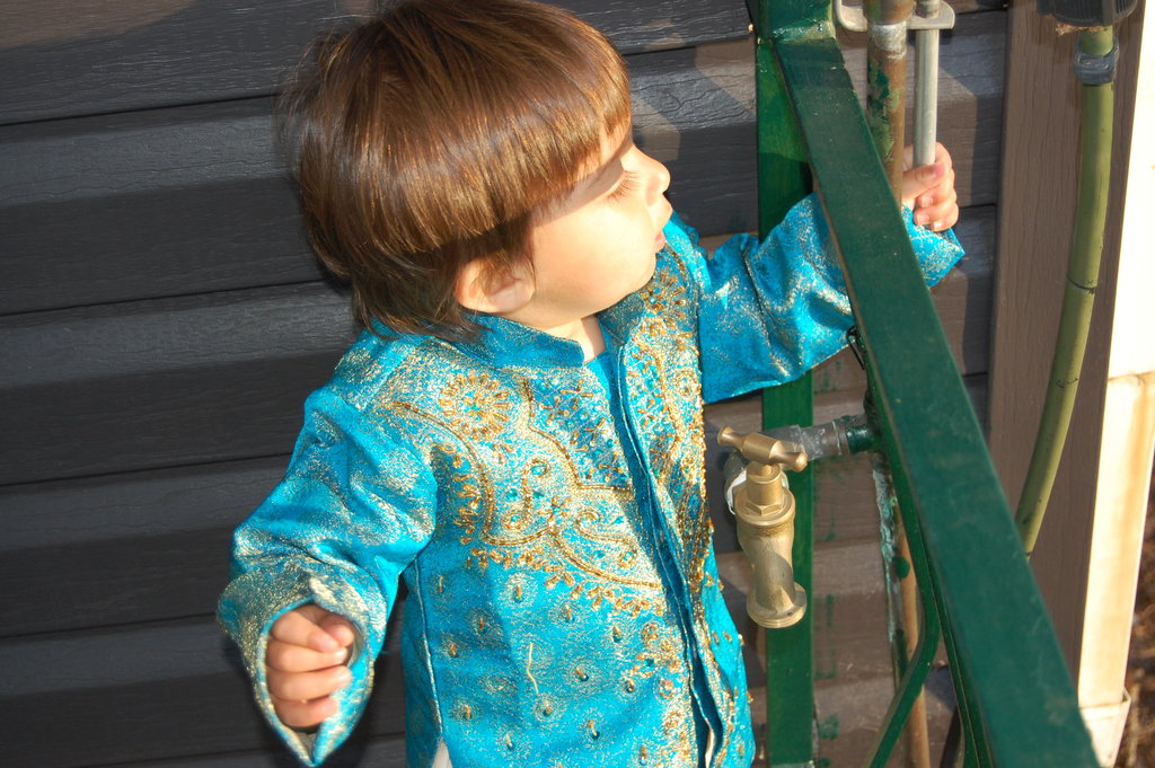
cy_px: 384
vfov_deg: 21.5
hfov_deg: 31.9
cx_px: 578
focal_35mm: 63
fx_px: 2020
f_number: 5.3
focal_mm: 42
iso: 400
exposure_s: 1/250
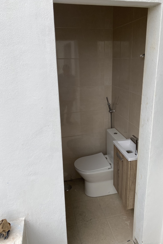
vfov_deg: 65.5
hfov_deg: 46.3
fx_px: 190
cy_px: 120
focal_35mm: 28
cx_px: 93
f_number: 1.8
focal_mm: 4.25
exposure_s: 1/522
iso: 32
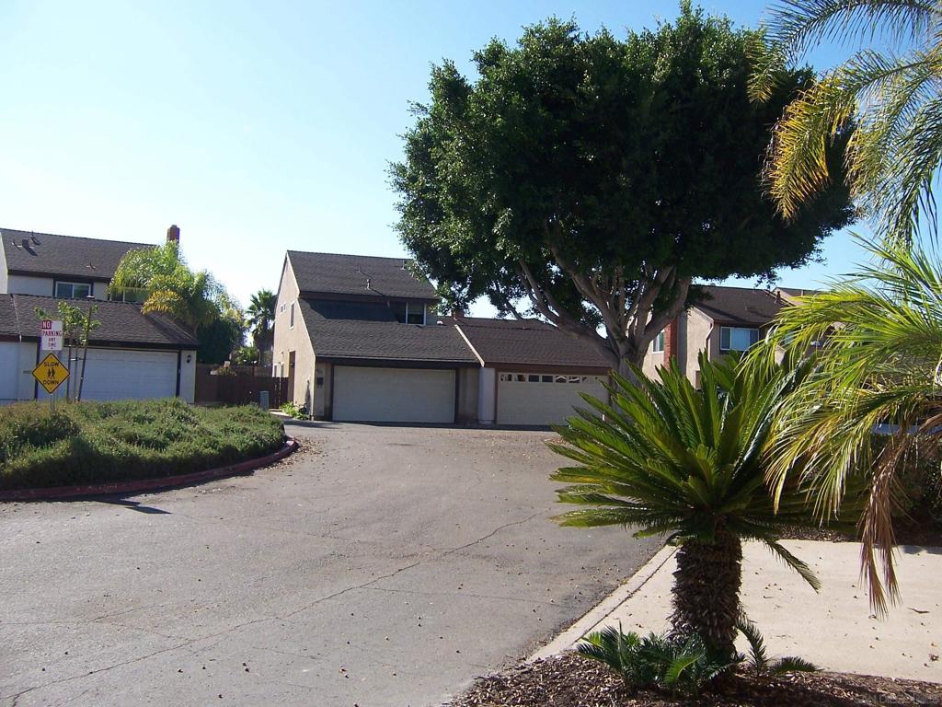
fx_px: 898
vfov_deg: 42.9
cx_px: 471
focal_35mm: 33
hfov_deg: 55.4
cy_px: 354
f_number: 3.4
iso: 80
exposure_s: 1/750
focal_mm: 5.5
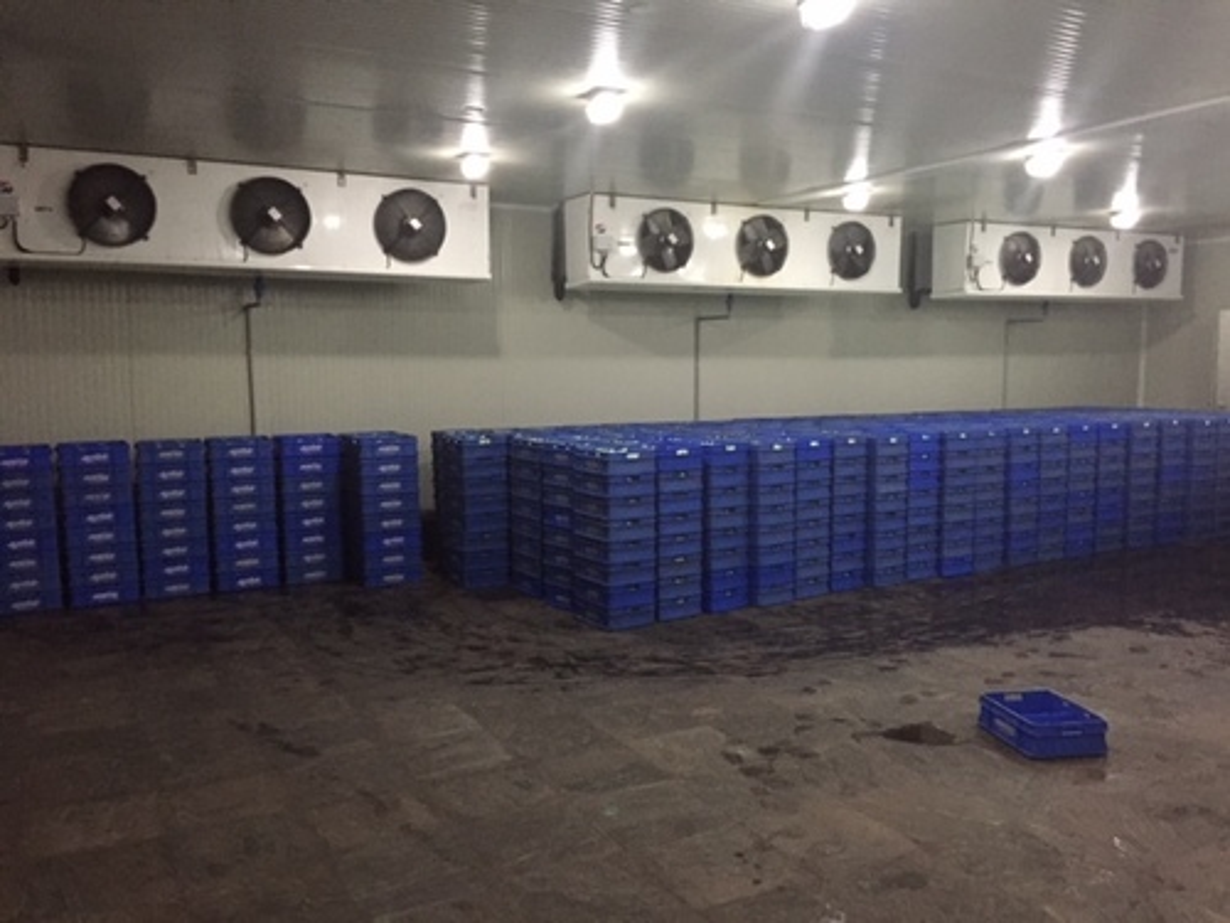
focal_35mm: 29
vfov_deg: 48.2
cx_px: 615
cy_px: 462
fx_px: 1030
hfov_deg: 61.7
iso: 320
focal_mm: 4.15
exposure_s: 1/15
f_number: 2.2
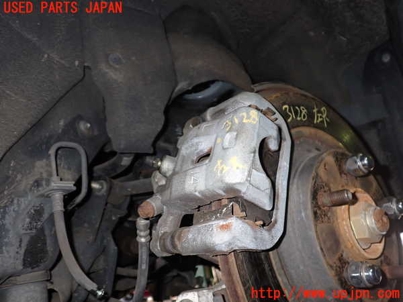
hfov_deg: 60.0
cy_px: 151
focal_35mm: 30
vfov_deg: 46.8
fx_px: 349
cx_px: 202
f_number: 6.3
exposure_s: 1/30
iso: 320
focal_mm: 5.4
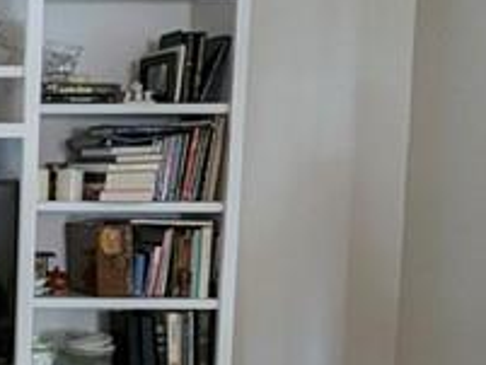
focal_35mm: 66
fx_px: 927
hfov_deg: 19.2
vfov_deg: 22.1
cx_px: -461
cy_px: 259
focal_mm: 1.95
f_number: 2.2
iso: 79
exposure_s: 1/24
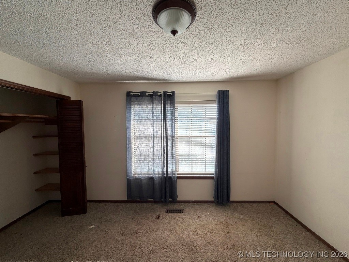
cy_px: 131
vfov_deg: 85.7
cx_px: 174
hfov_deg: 102.1
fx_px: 141
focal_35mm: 14
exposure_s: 1/121
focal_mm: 2.22
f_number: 2.2
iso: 200
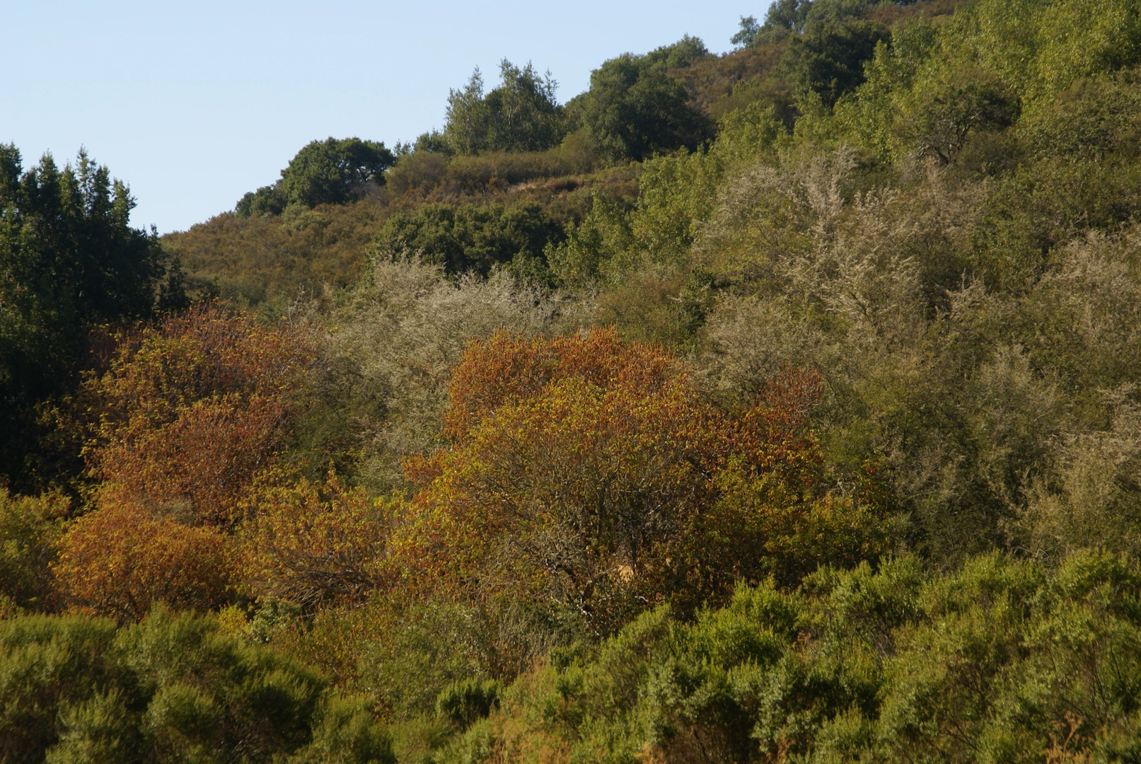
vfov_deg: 8.7
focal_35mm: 158
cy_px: 382
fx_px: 4998
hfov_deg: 13.0
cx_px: 570
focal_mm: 105
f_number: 8
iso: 100
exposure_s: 1/200
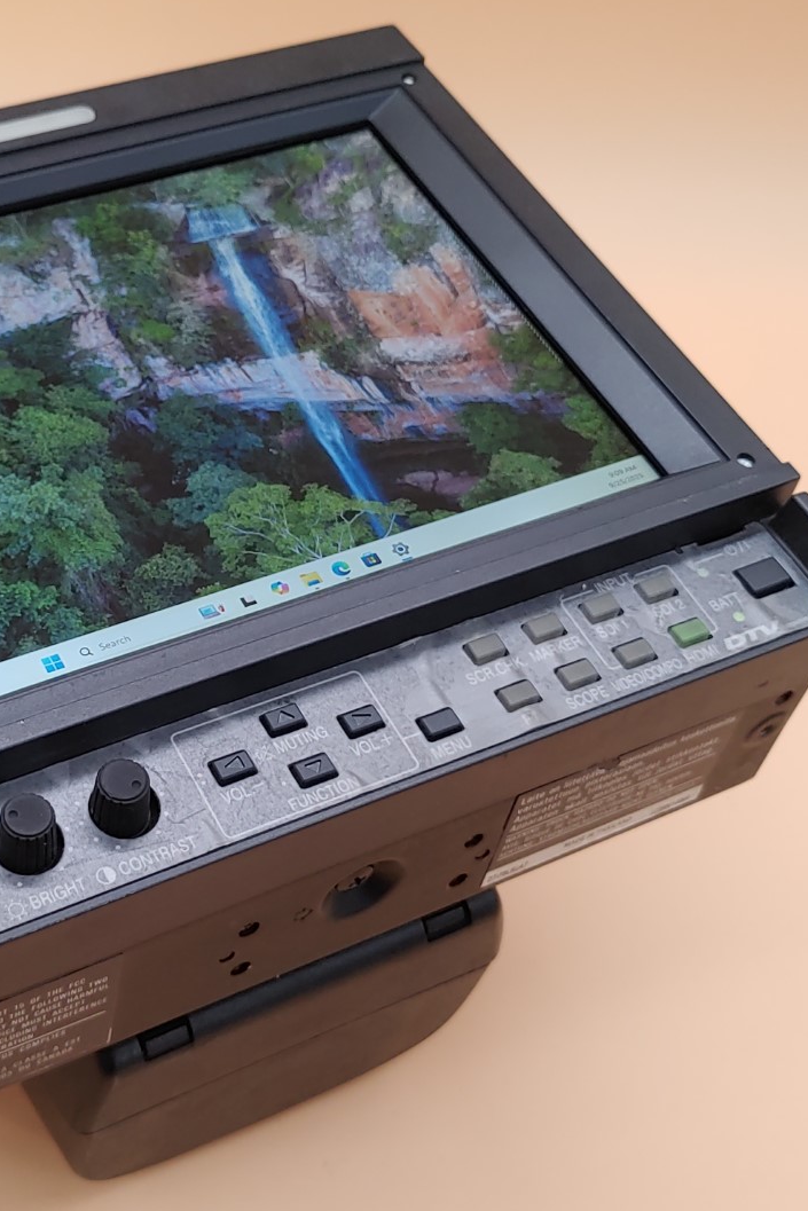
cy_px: 604
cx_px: 143
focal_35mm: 51
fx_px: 1716
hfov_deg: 25.9
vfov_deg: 38.9
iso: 50
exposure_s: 1/63
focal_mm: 4.36
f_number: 1.8
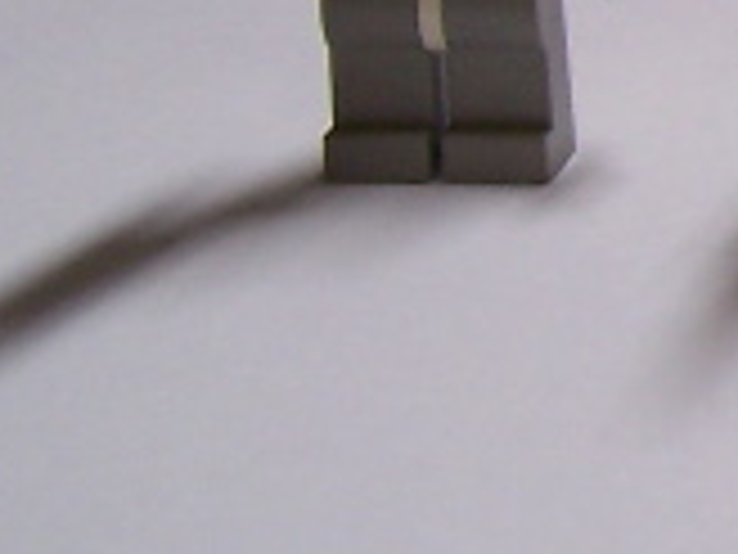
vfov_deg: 8.8
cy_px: -176
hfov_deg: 10.9
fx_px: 3539
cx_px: 1454
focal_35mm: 166
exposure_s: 1/30
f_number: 2.7
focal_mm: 5.6
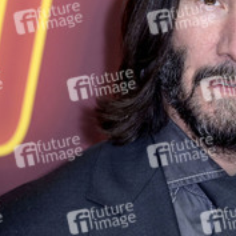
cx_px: 199
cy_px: 52
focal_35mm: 651
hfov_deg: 2.7
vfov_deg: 2.7
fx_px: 5021
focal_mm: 300
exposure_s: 1/250
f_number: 5.6
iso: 640
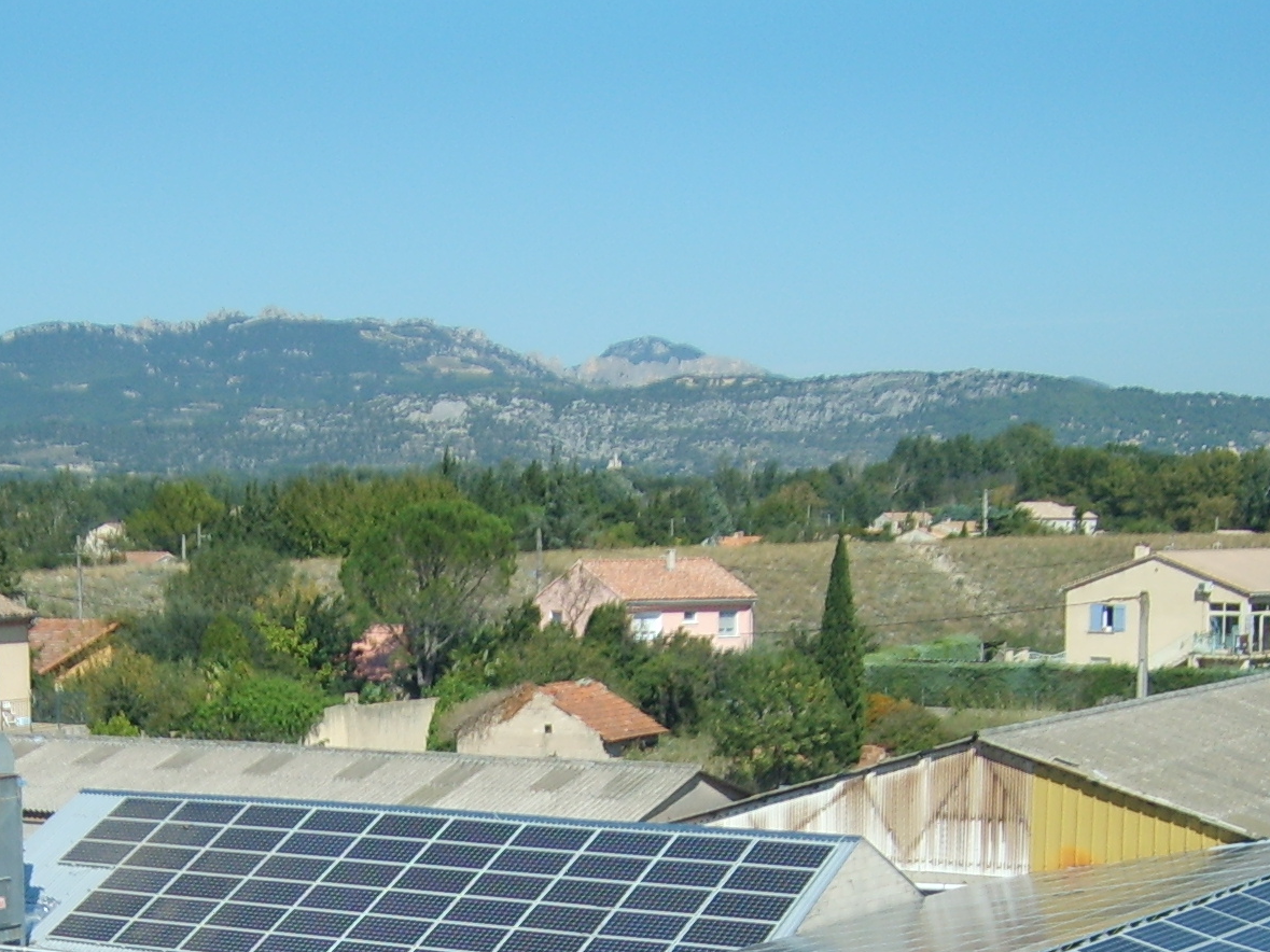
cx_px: 289
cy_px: 1013
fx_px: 2788
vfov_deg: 18.7
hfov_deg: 25.3
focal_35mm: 76
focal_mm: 5.8
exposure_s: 1/250
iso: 50
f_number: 7.1
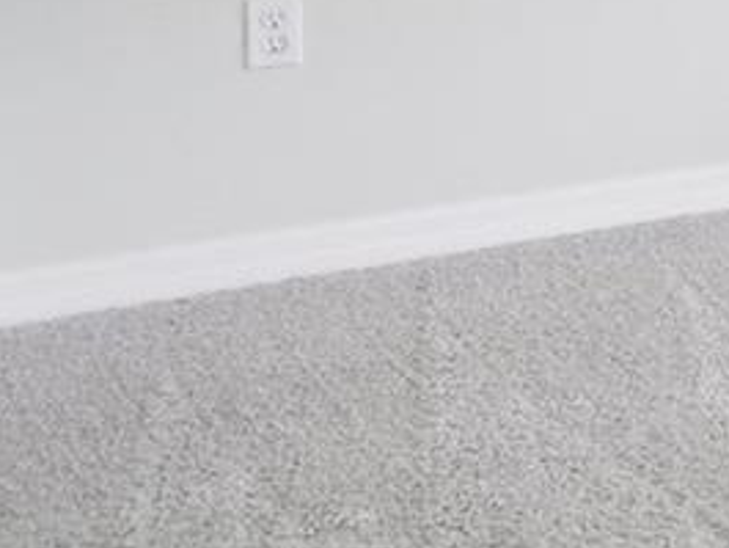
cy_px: -402
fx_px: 1833
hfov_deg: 14.2
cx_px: 1799
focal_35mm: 87
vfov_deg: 15.0
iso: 400
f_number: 8
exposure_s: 1/40
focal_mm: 10
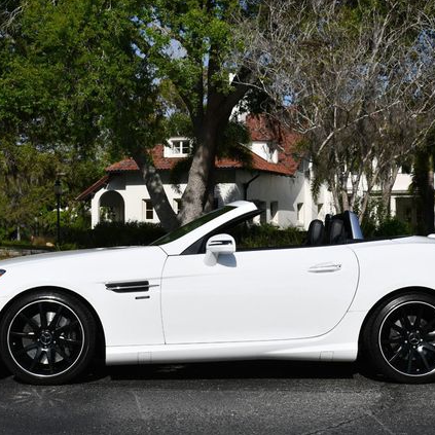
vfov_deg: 25.7
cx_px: 219
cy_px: 217
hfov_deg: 25.7
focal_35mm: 67
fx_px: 953
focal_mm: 26
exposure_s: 1/400
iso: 100
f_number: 10
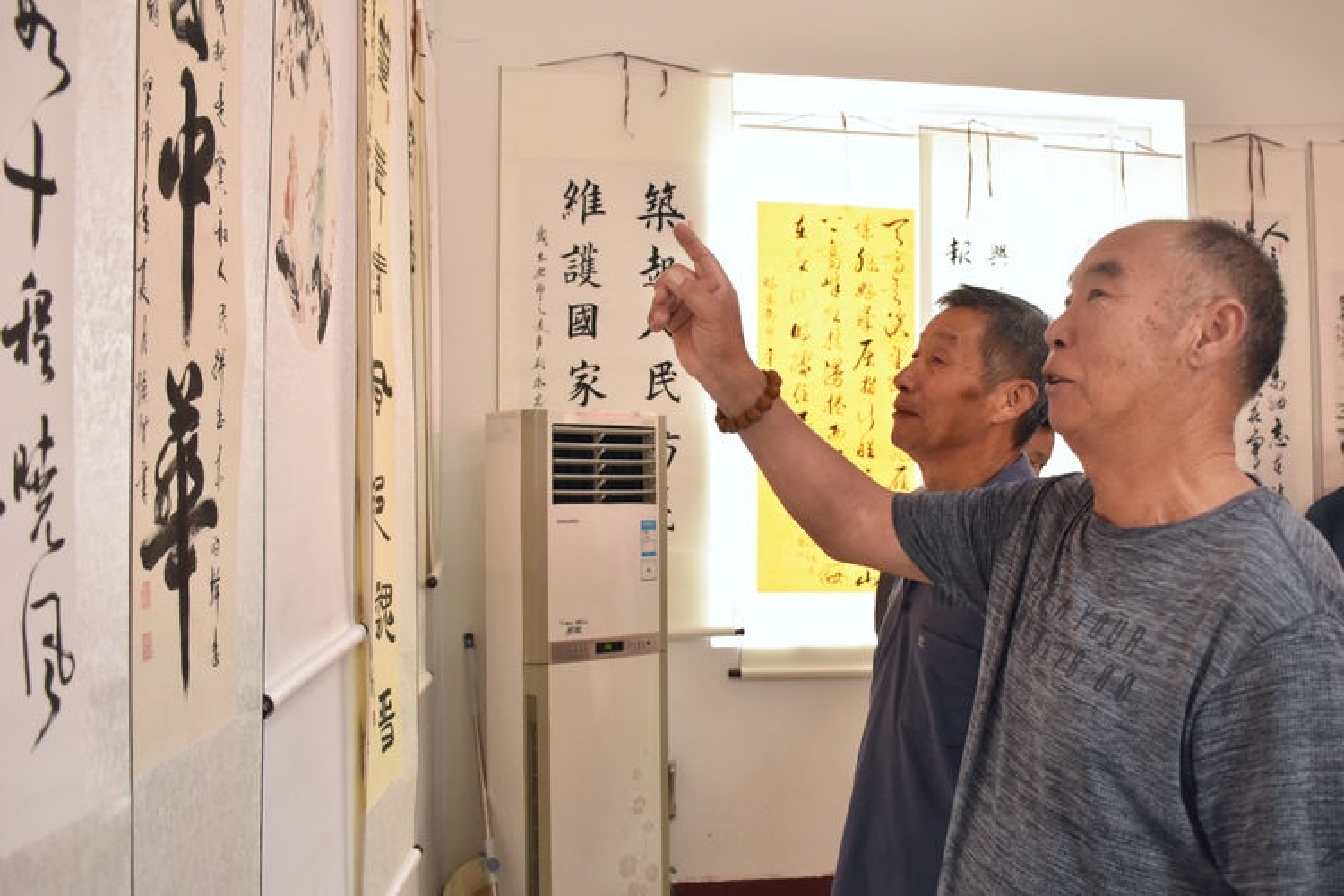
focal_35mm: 30
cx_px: 672
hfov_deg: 61.9
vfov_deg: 43.6
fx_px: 1120
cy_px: 448
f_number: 3.5
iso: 800
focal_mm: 20
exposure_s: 1/125
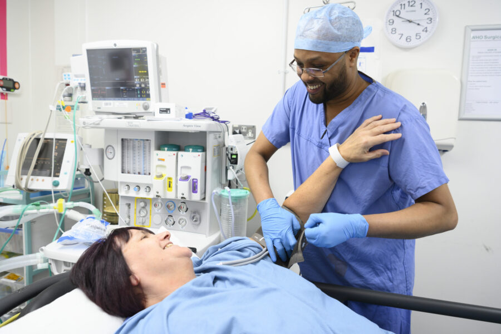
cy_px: 167
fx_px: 334
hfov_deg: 73.7
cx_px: 250
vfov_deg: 53.1
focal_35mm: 24
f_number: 4
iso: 640
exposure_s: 1/100
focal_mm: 24
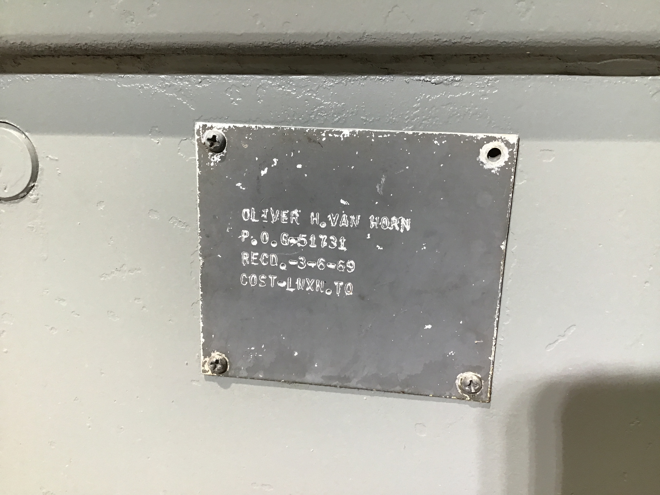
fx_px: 591
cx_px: 330
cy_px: 248
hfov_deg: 58.4
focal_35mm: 31
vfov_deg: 45.4
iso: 80
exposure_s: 1/30
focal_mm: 3.3
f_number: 2.4
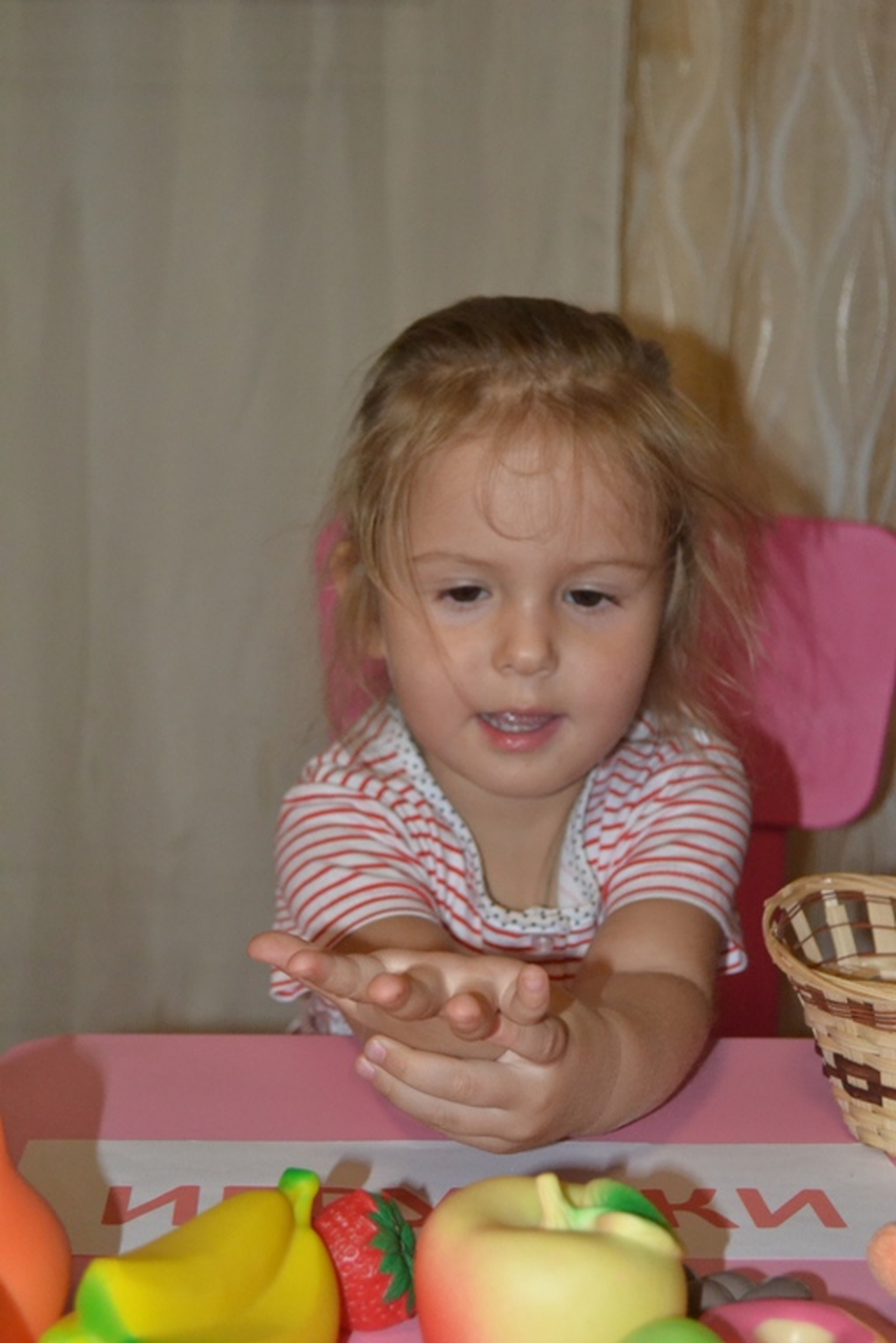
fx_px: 2240
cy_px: 672
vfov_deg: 33.4
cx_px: 448
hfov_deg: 22.6
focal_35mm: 60
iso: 2800
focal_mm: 40
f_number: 5.3
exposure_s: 1/60
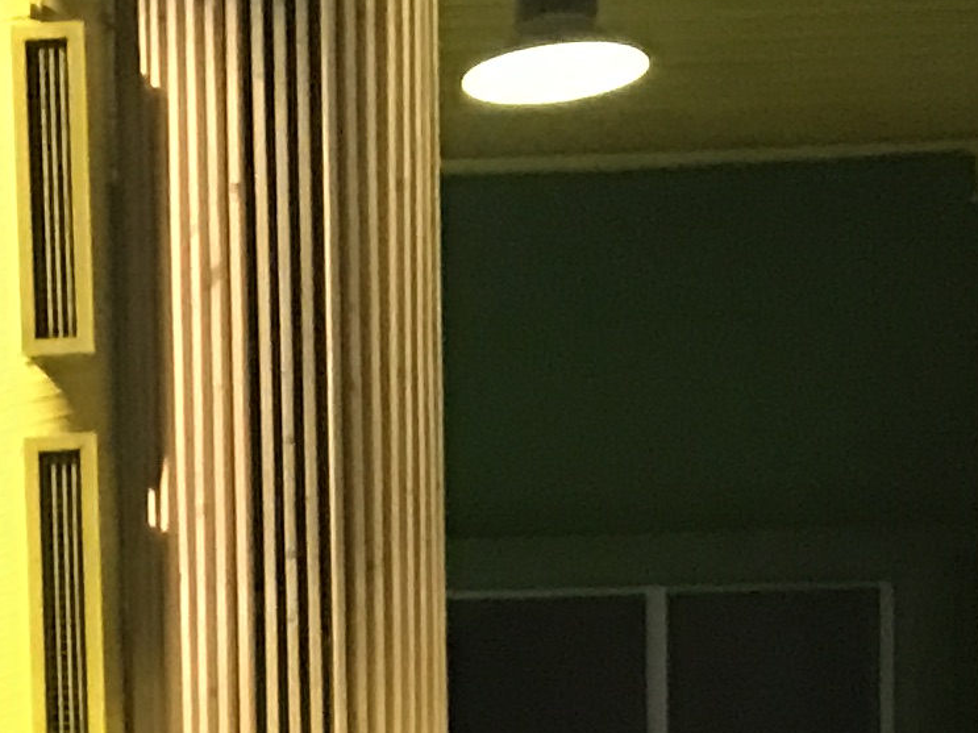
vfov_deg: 8.7
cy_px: 1857
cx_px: -783
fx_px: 4294
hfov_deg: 12.0
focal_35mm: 152
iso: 100
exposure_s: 1/14
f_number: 1.8
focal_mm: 3.99
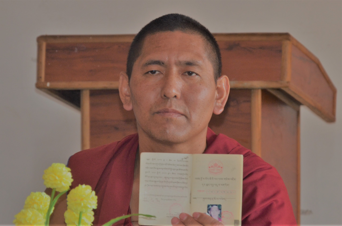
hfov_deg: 13.1
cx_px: 171
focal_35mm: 158
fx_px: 1493
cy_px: 113
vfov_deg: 8.7
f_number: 5.6
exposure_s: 1/30
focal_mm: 105
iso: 800
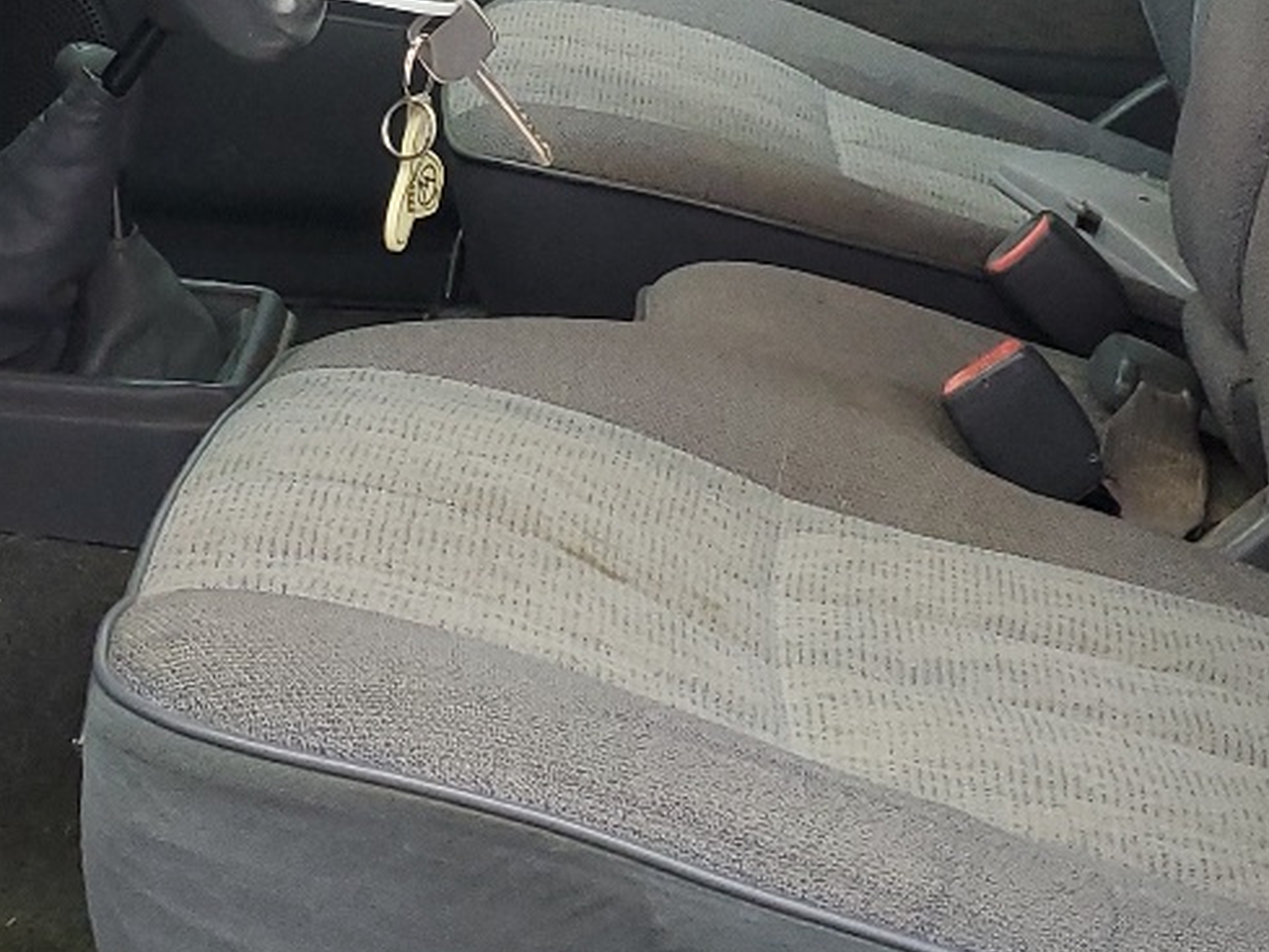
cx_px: 496
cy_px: 135
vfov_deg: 17.2
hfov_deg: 23.0
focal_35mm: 85
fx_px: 3117
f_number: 1.5
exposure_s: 1/60.2
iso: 139
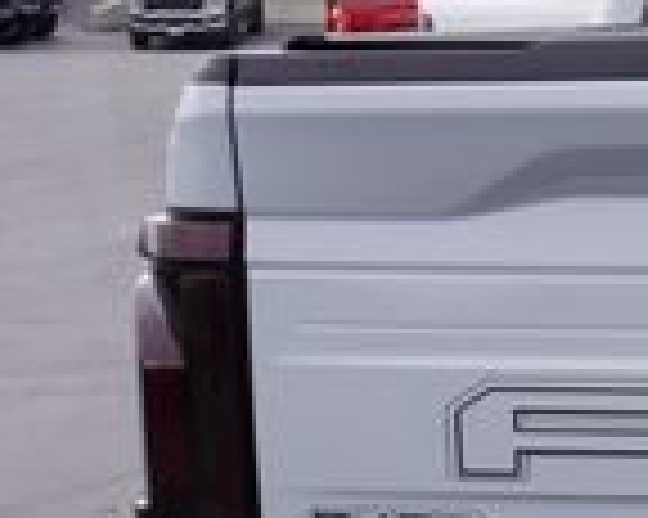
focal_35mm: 138
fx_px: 2645
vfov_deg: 11.1
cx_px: 1116
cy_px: 459
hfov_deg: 12.8
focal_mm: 22
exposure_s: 1/100
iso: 100
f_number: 6.3
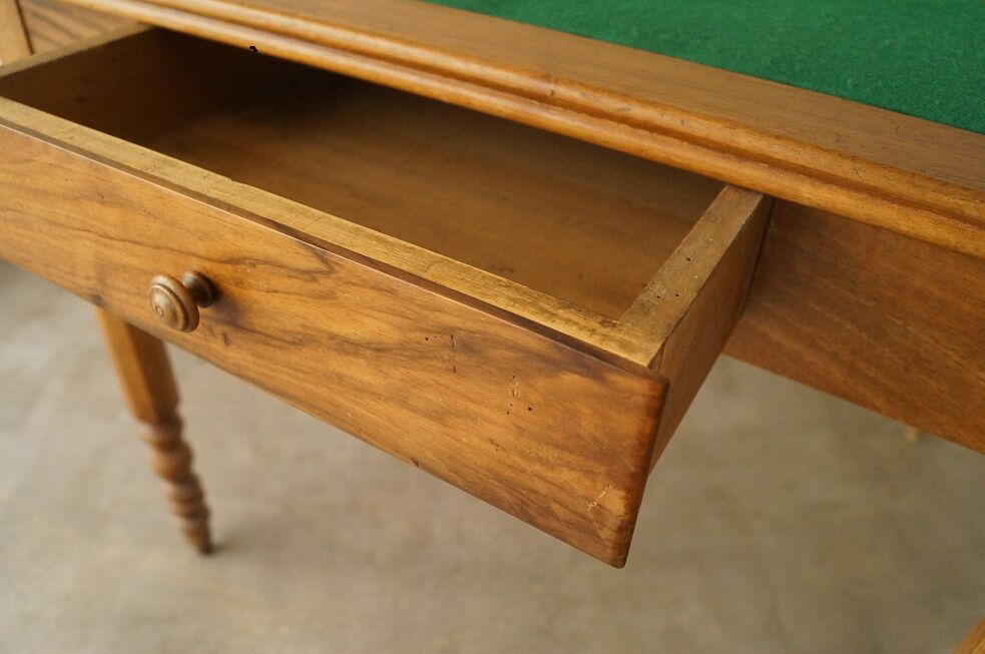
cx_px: 492
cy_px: 327
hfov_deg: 62.0
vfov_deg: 43.5
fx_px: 820
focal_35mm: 30
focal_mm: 20
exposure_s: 1/125
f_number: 4.5
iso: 1600
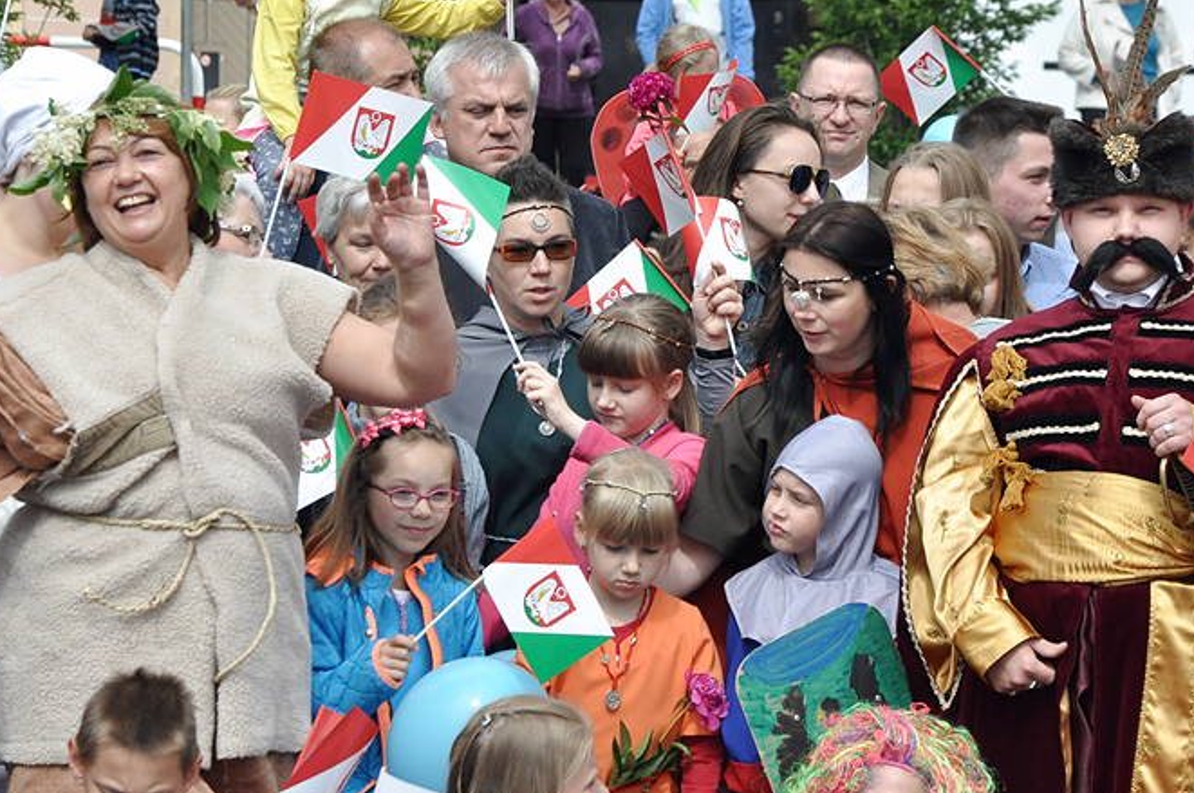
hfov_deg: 10.2
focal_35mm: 203
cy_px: 333
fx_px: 6713
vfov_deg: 6.8
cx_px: 656
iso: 1250
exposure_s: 1/2000
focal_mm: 105
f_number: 9
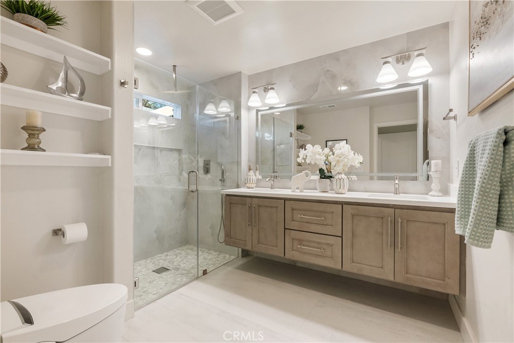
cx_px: 257
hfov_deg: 96.7
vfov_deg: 73.8
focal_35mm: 16
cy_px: 172
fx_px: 228
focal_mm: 16
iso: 3200
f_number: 8
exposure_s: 1/250
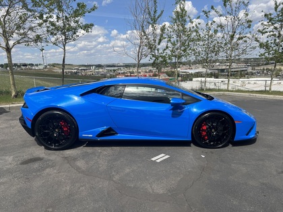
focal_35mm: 26
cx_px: 142
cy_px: 106
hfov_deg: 67.3
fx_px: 213
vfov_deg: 53.1
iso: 50
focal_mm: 5.7
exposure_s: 1/5882
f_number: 1.5
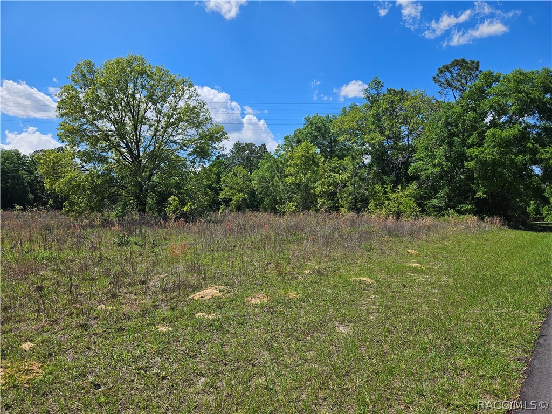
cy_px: 207
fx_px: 367
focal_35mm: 23
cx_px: 276
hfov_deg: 73.9
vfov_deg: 58.9
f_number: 1.8
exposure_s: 1/2417
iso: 25
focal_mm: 5.4
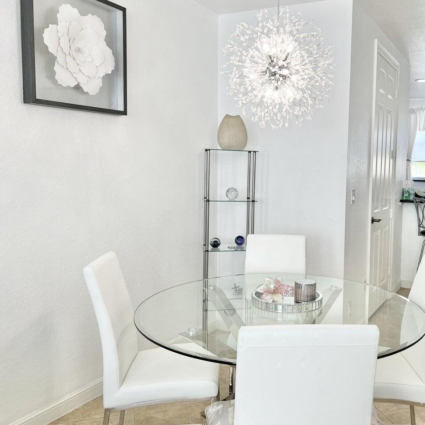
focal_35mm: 33
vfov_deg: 49.7
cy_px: 205
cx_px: 286
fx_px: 458
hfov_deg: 48.8
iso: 40
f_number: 1.5
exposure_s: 1/157
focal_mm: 5.7
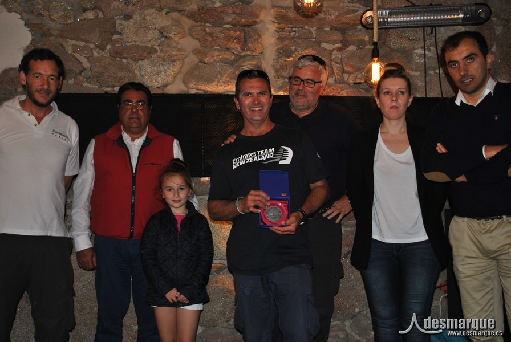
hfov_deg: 49.5
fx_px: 554
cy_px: 171
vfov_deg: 34.3
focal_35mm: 39
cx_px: 256
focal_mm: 26
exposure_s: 1/60
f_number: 4.2
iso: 200
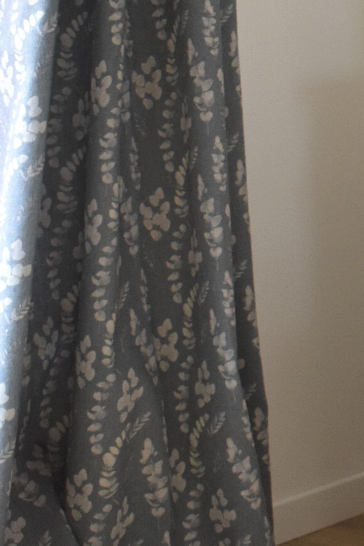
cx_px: 611
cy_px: 91
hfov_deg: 9.5
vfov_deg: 14.7
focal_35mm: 139
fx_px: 2104
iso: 900
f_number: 4
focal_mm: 27
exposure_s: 1/125
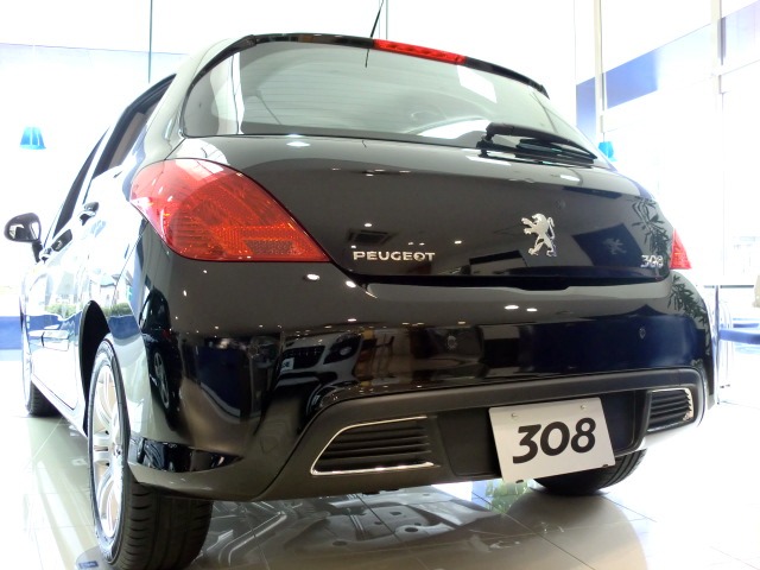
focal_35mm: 35
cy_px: 285
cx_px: 380
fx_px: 768
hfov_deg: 52.6
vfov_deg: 40.7
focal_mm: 6.3
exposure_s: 1/60
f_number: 3.1
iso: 250
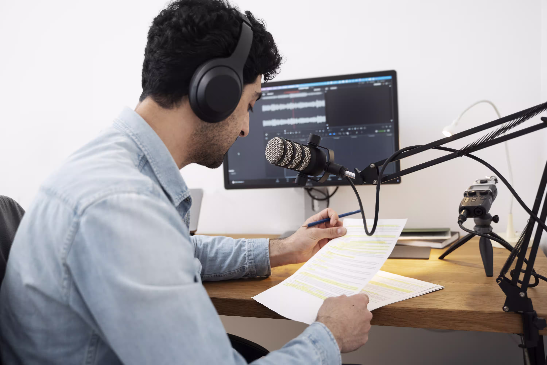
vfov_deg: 37.9
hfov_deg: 54.4
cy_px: 182
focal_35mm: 35
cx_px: 274
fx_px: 532
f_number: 2.8
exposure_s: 1/200
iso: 1000
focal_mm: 35
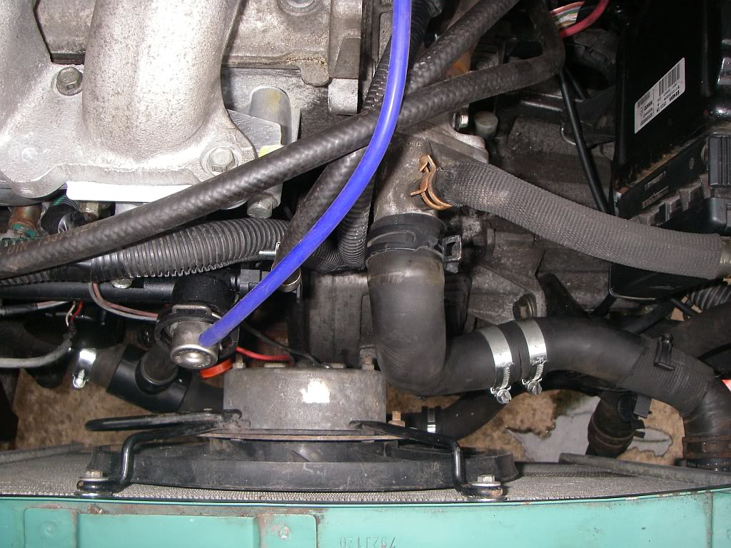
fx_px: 802
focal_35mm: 38
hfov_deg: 49.0
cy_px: 274
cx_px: 366
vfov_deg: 37.7
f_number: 3.3
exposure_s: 1/40
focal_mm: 6.3
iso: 200
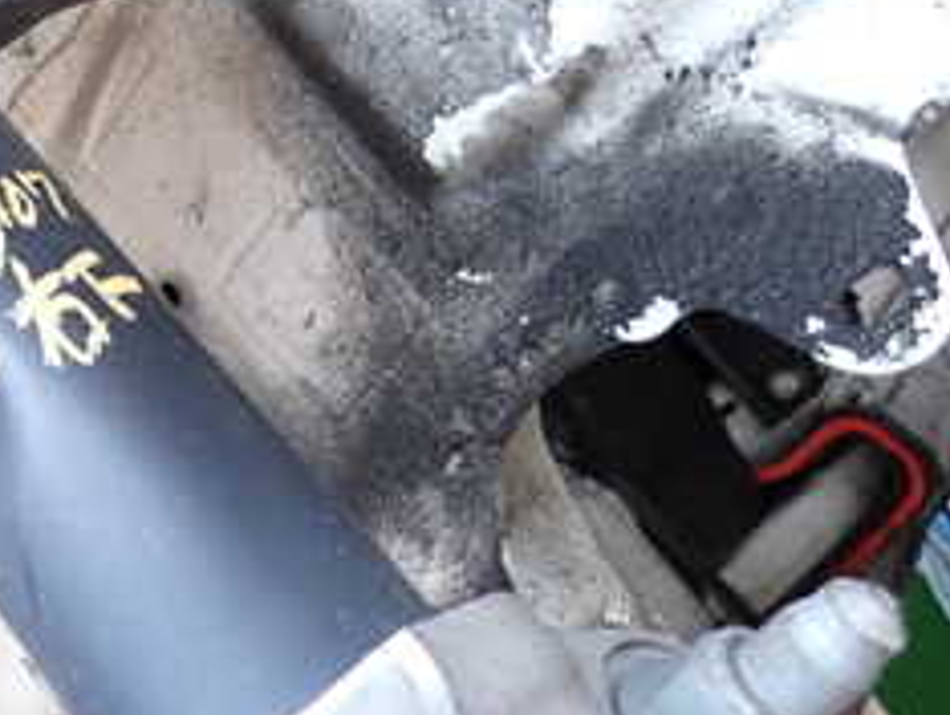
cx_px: -231
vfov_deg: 22.2
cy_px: 12
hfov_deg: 26.4
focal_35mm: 64
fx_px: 1758
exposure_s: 1/160
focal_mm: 4.5
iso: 100
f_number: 2
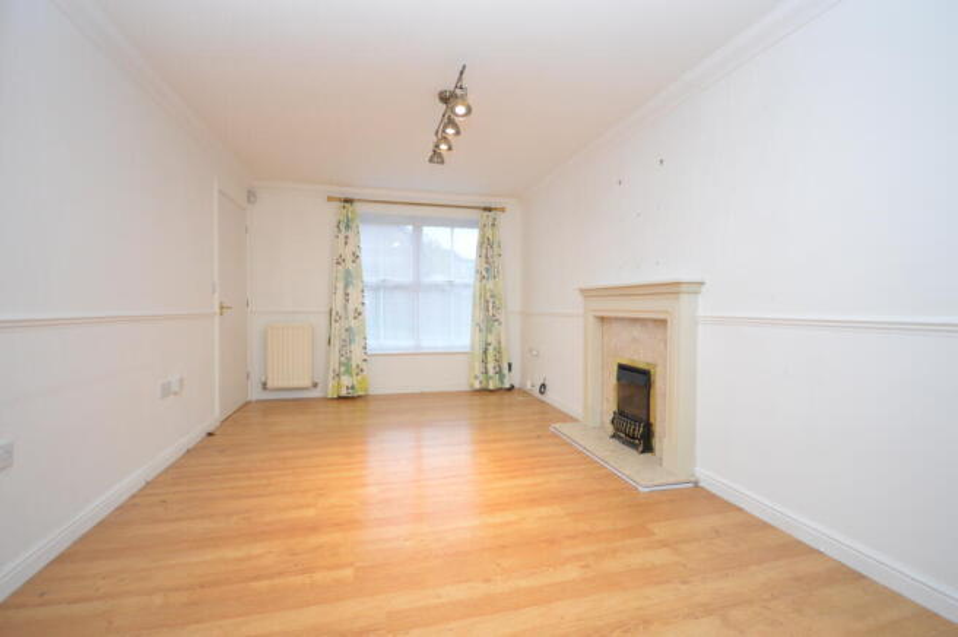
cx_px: 479
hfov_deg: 100.4
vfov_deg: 77.2
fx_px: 399
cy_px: 318
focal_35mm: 15
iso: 900
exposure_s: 1/60
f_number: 4
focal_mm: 10
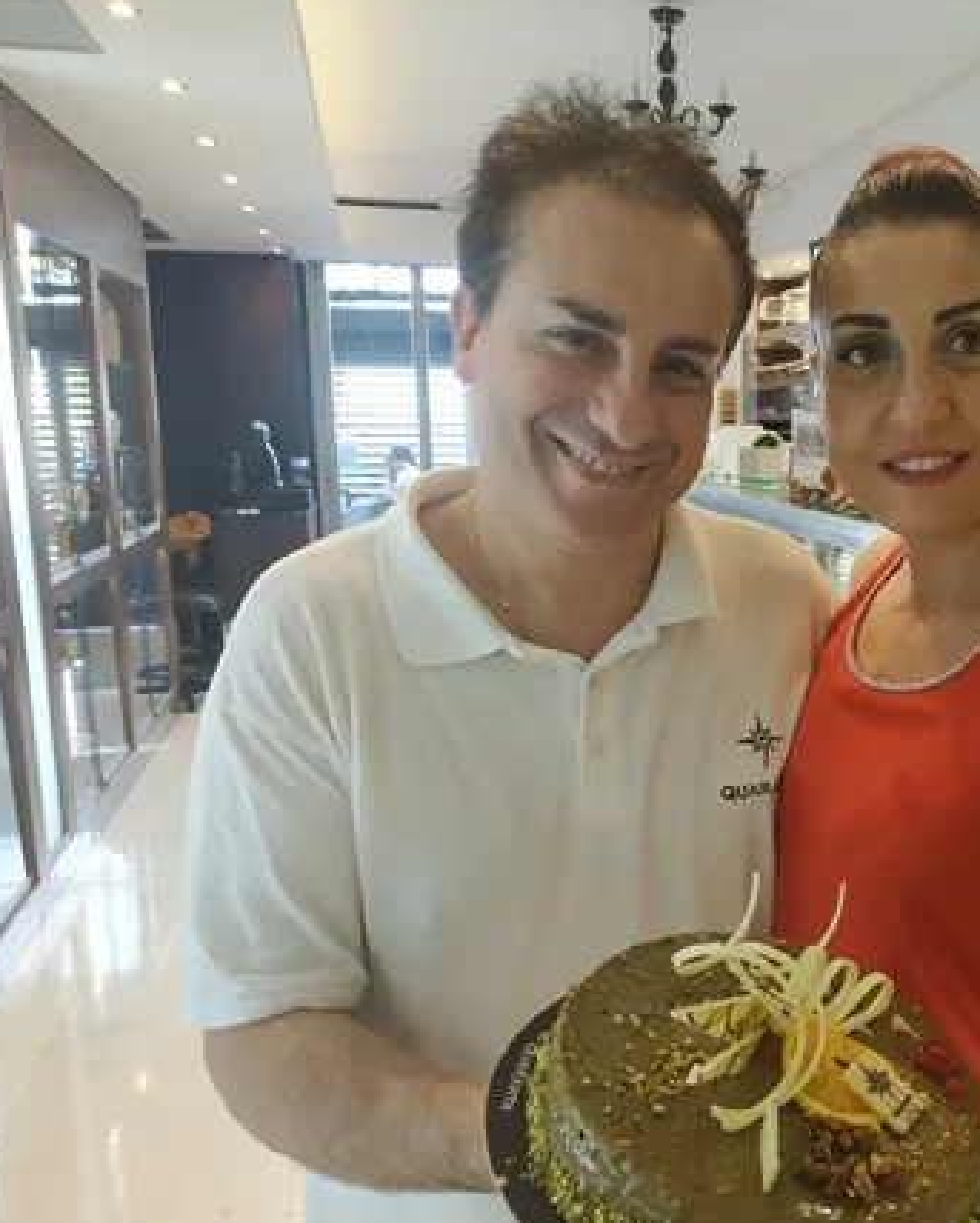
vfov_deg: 51.4
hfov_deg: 40.2
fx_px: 1268
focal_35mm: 35
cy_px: 672
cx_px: 809
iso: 250
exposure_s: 1/50
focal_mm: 3.94
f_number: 1.9
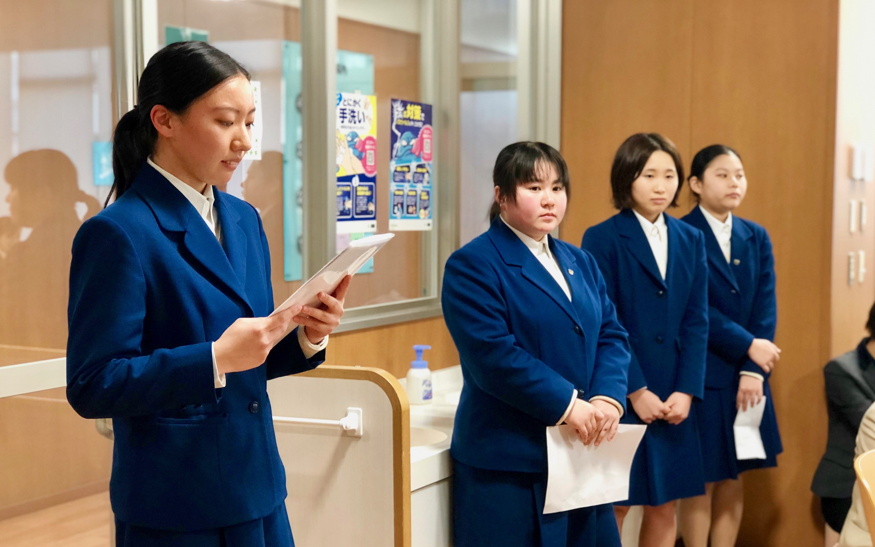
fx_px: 1455
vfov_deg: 21.3
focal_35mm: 61
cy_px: 329
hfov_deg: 33.5
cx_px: 439
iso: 200
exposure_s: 1/30
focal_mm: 6.6
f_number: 2.8
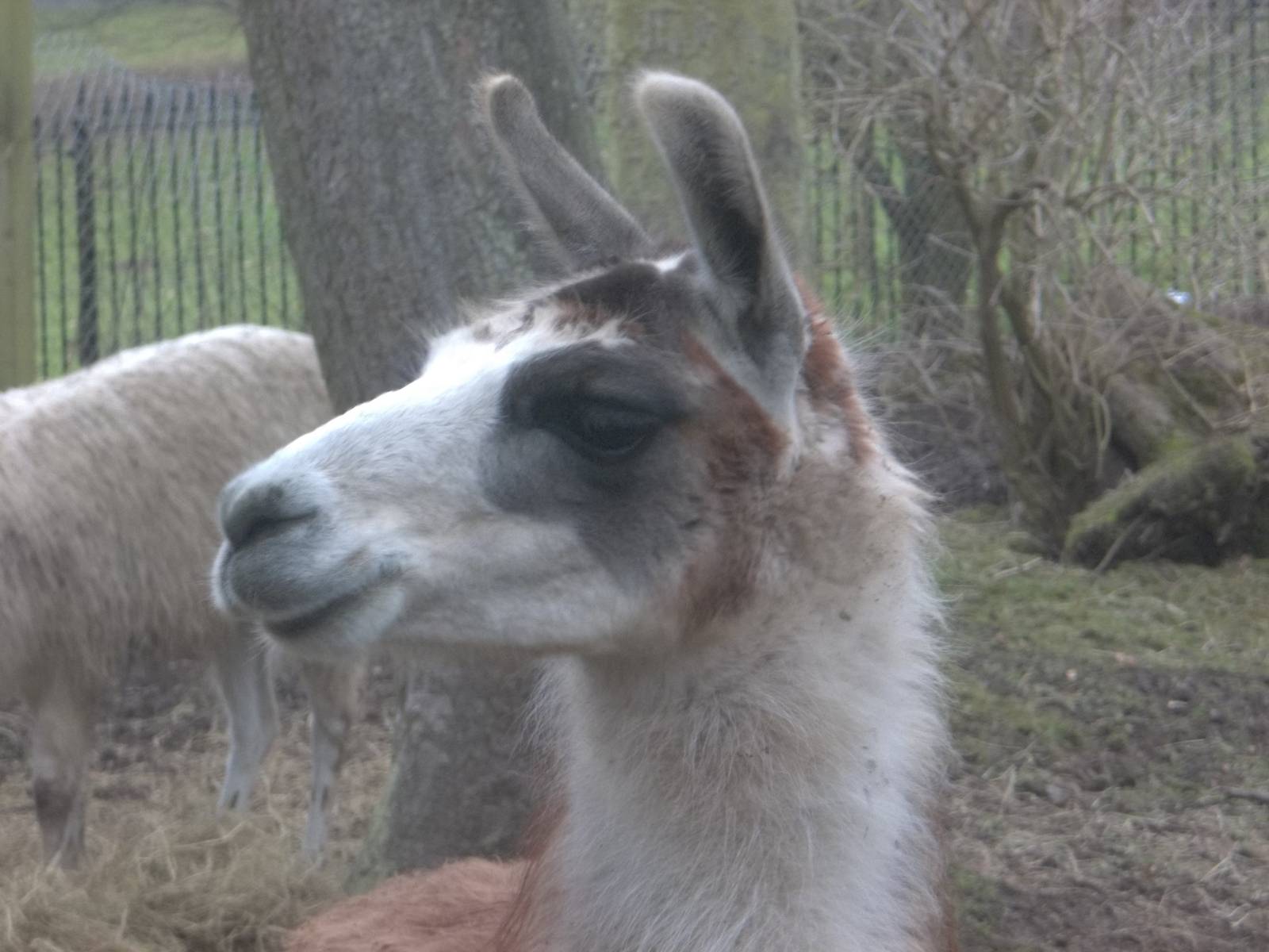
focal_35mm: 165
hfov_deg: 12.0
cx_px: 634
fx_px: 6049
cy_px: 476
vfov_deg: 9.0
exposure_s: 1/15
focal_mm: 29.5
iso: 160
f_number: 5.9
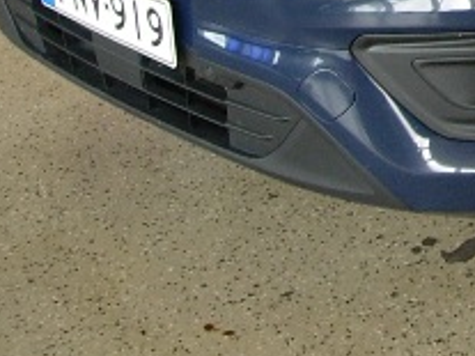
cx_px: 833
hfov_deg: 12.4
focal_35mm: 147
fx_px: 2016
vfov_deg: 9.6
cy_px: -266
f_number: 2.8
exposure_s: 1/40.3
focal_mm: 7.8
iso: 79
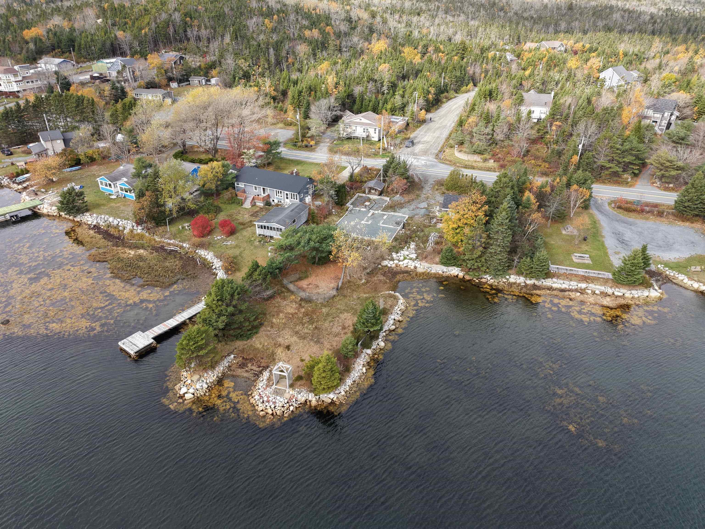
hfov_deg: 71.6
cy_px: 264
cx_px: 352
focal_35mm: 24
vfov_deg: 56.8
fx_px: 489
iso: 160
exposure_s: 1/1250
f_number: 1.8
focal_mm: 8.67
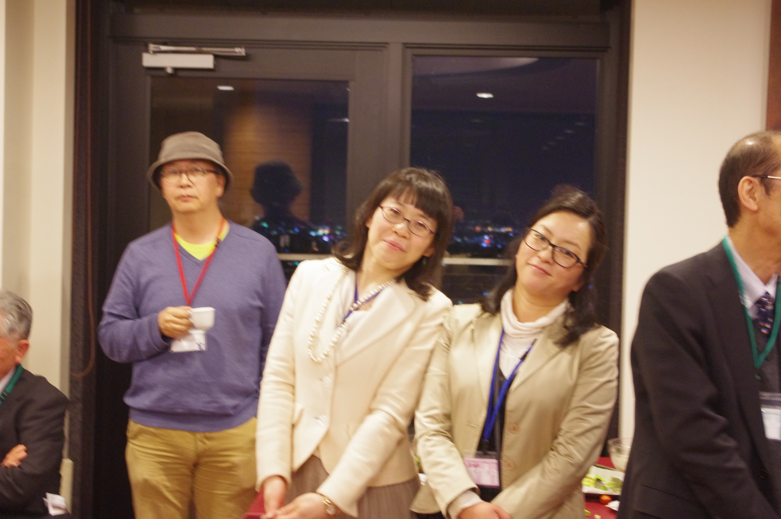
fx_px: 1387
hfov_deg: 31.5
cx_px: 390
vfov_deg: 21.2
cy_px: 260
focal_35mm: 64
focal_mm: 42.5
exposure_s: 1/15
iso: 2000
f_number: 4.5
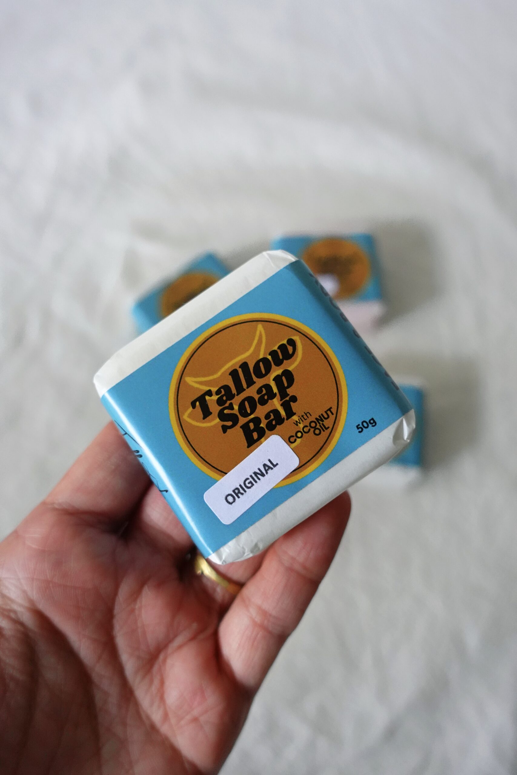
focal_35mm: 32
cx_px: 258
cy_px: 388
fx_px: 689
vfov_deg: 58.7
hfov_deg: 41.1
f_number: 2.8
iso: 2500
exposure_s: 1/40
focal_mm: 12.52
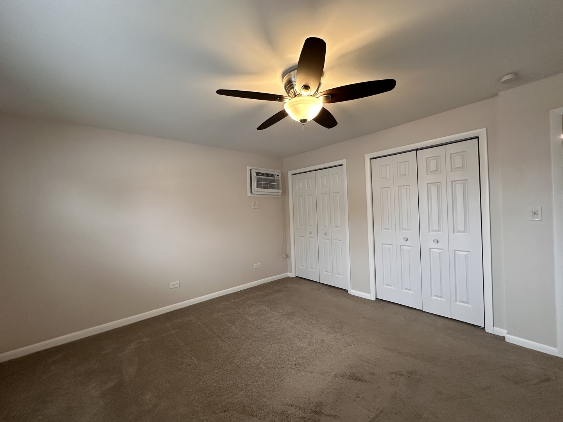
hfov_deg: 102.1
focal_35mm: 14
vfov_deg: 85.7
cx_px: 282
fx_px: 228
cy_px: 211
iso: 160
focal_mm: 2.22
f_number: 2.2
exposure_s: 1/60
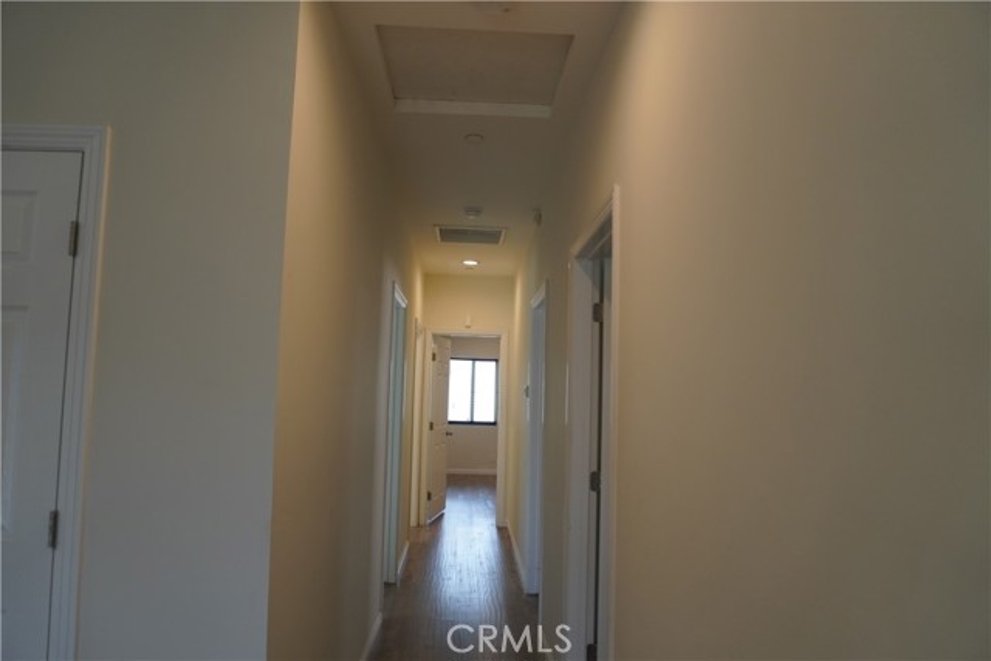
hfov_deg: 70.4
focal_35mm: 26
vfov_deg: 50.4
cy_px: 330
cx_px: 496
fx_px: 702
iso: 500
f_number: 4
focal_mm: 17
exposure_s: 1/160
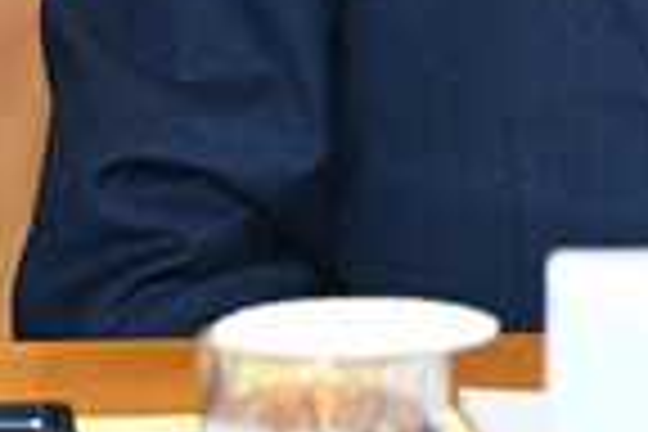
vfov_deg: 1.9
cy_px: -459
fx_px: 13103
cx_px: 1017
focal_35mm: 728
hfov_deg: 2.8
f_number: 5.6
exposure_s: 1/250
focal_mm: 175
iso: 3200
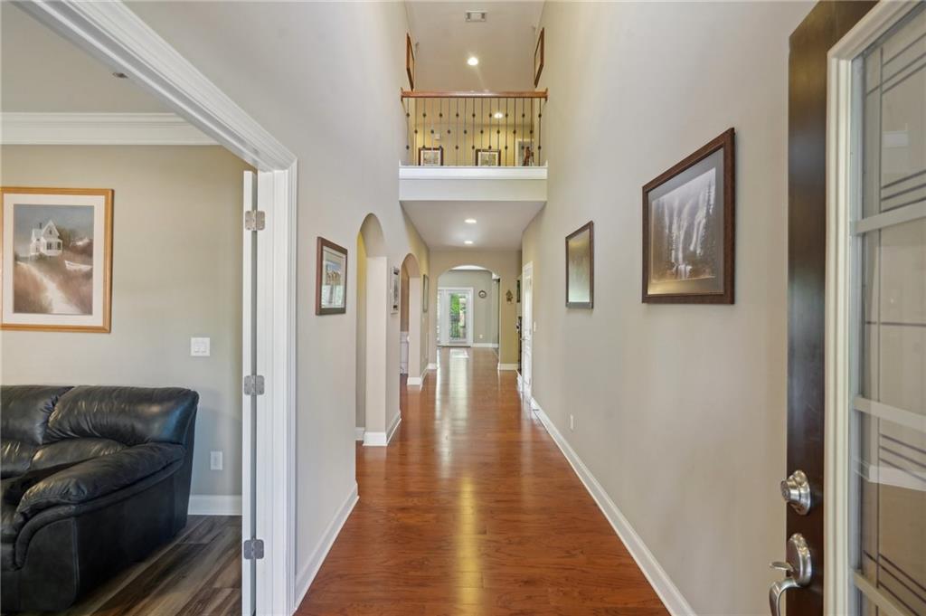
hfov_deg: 96.8
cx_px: 463
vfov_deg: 73.7
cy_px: 308
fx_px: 411
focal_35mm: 16
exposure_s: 1/1.67
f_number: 8
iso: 100
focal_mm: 16
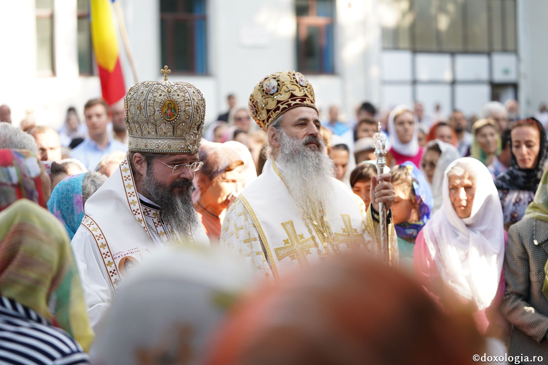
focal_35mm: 83
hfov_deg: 24.5
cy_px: 182
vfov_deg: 16.5
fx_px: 1263
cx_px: 274
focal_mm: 83
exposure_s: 1/320
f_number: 2.8
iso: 160
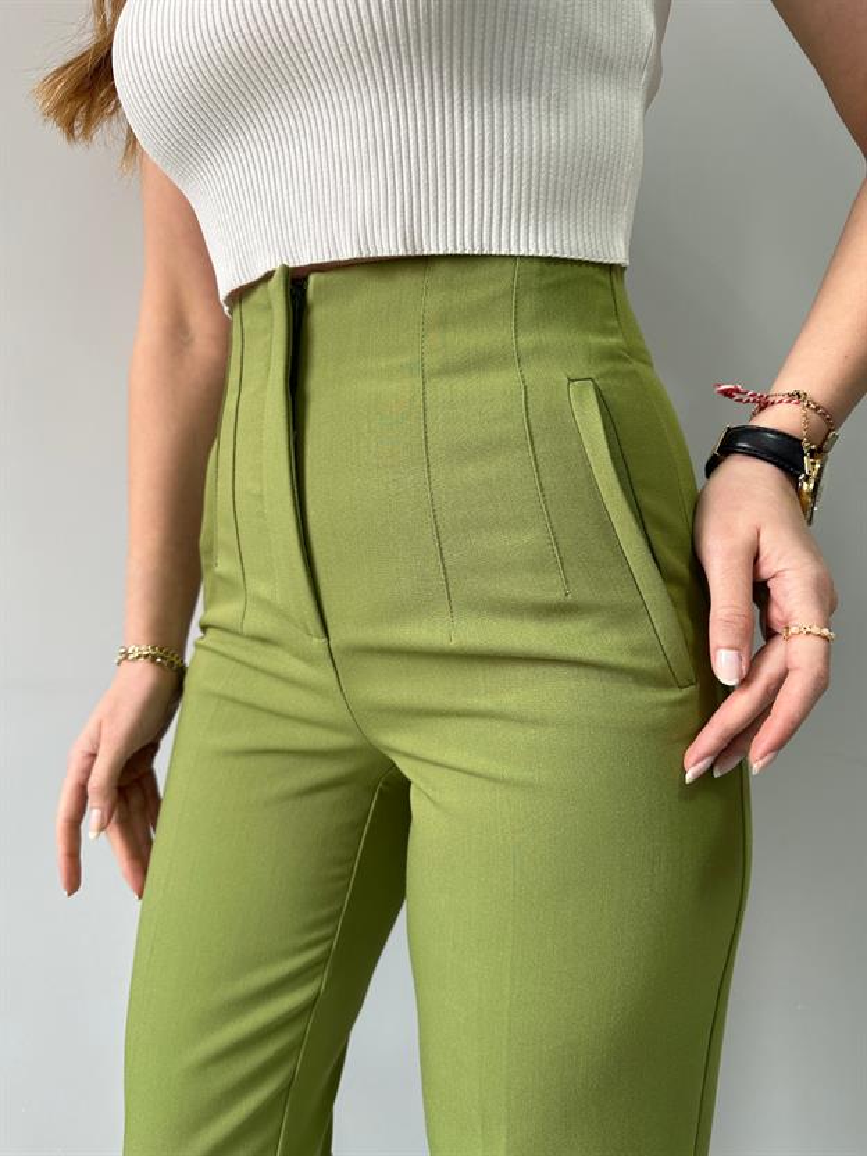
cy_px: 578
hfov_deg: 56.8
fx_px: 801
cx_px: 434
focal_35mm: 24
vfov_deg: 71.6
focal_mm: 6.86
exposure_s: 1/121
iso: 125
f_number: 1.78
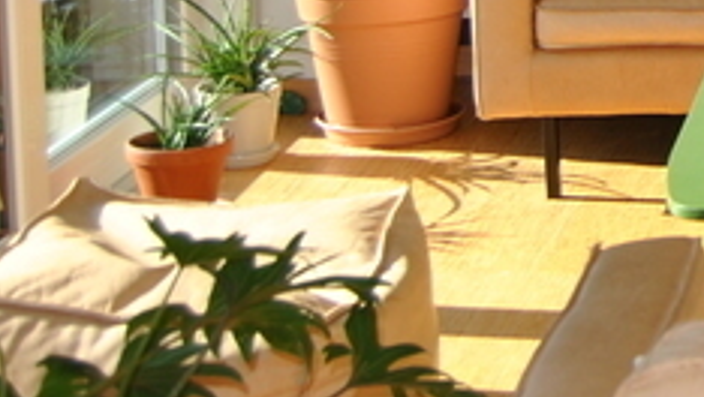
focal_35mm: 124
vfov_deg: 9.4
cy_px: -251
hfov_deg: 14.7
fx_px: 2316
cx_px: 1345
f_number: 4
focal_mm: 18
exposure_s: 1/200
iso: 100
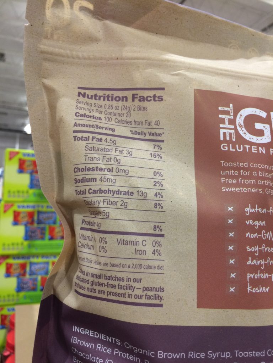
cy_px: 182
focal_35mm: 29
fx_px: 305
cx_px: 136
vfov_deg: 61.7
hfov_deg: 48.2
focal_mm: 4.15
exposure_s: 1/30
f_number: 2.2
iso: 100
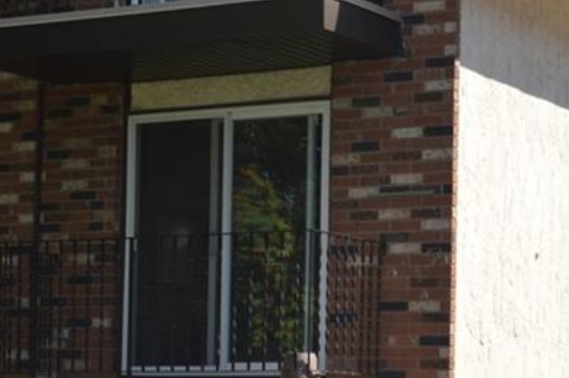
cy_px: 331
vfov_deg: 10.8
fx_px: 1989
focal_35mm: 126
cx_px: 293
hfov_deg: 16.3
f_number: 7.1
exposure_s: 1/200
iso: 100
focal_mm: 32
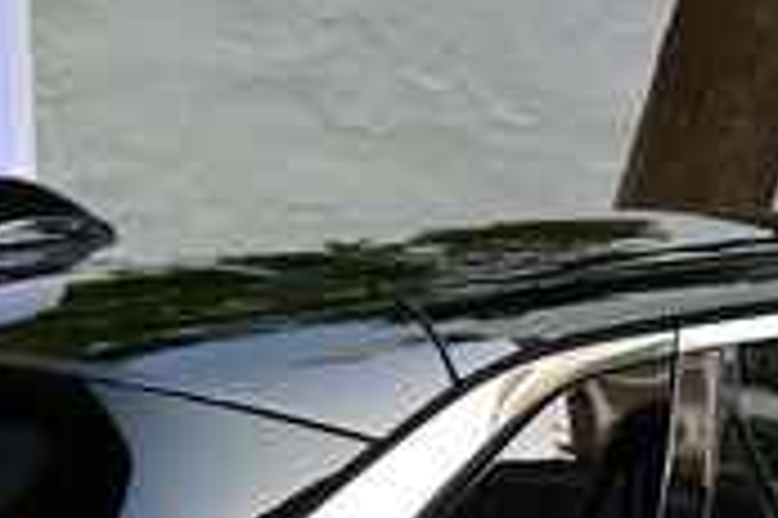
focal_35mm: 221
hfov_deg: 9.3
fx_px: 4775
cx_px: 468
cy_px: 1135
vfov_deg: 6.0
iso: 640
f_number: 7.1
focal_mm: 26.5
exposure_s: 1/200
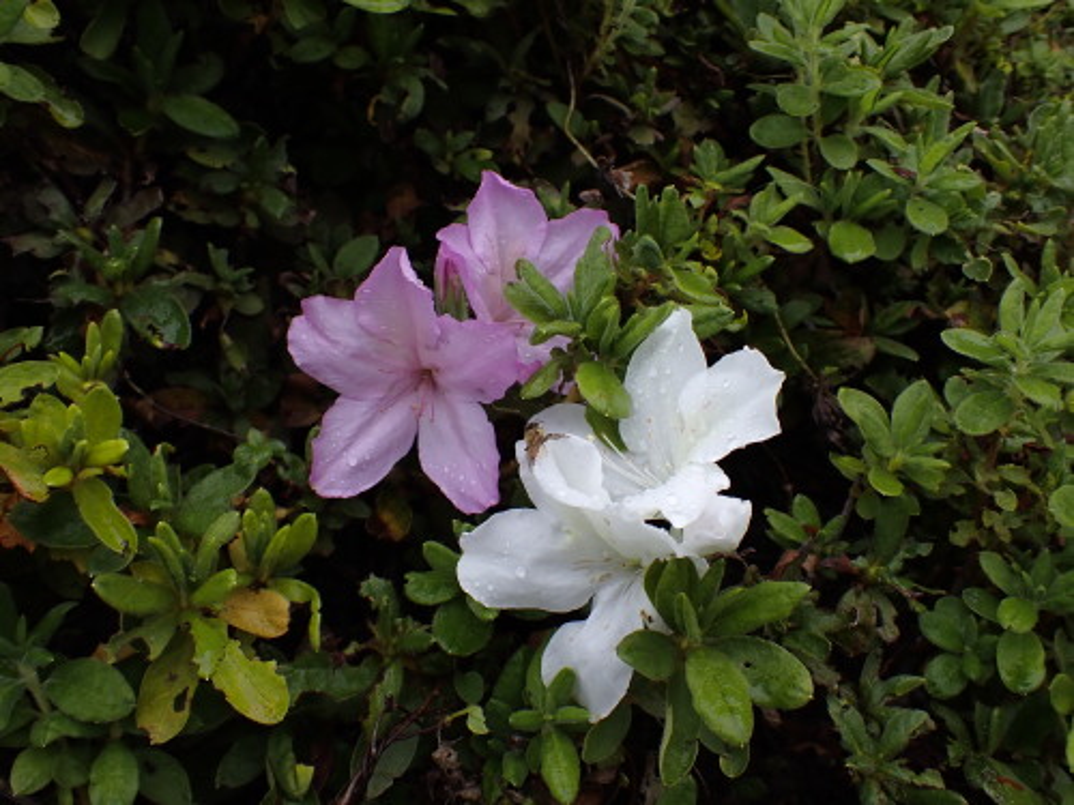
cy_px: 402
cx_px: 537
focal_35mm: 30
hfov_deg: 60.0
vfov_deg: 46.8
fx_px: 931
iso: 100
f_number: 3.2
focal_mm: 5.4
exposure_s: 1/320
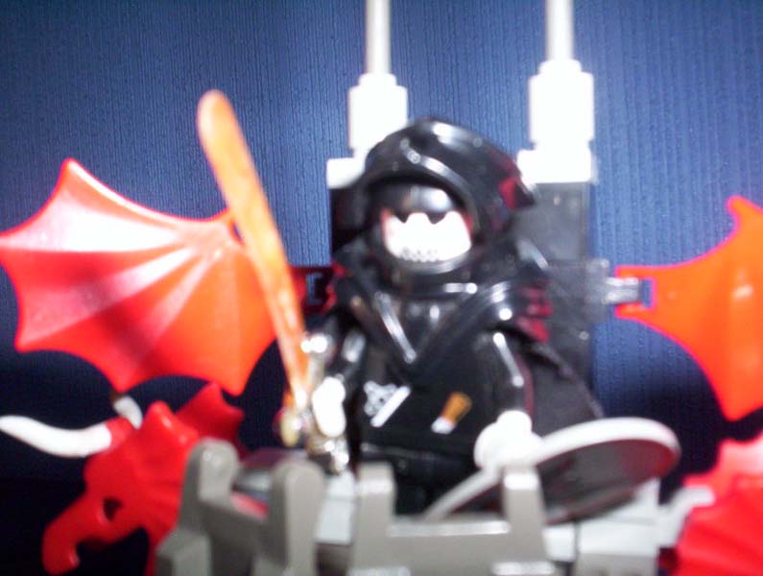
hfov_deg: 48.9
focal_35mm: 38
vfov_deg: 37.9
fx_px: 839
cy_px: 288
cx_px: 382
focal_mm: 4.99
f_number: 4.5
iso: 140
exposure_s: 1/60
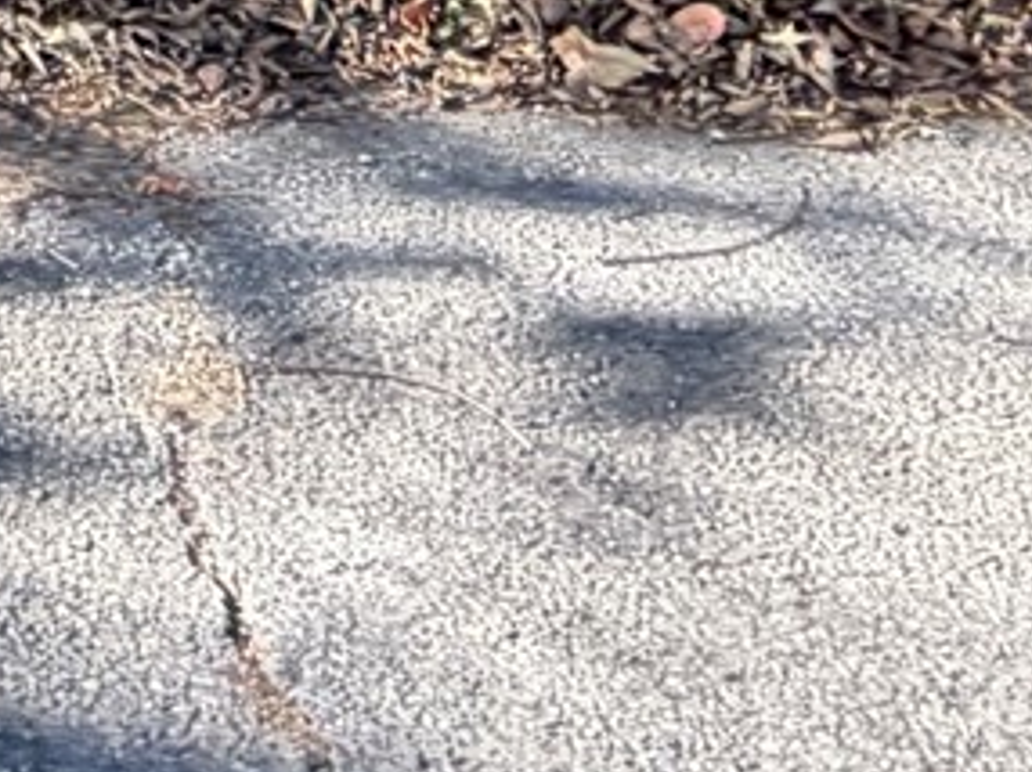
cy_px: -1562
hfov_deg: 18.5
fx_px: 2800
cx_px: -516
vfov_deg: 10.7
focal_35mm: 94
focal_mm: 2.22
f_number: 2.2
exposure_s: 1/184
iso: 40
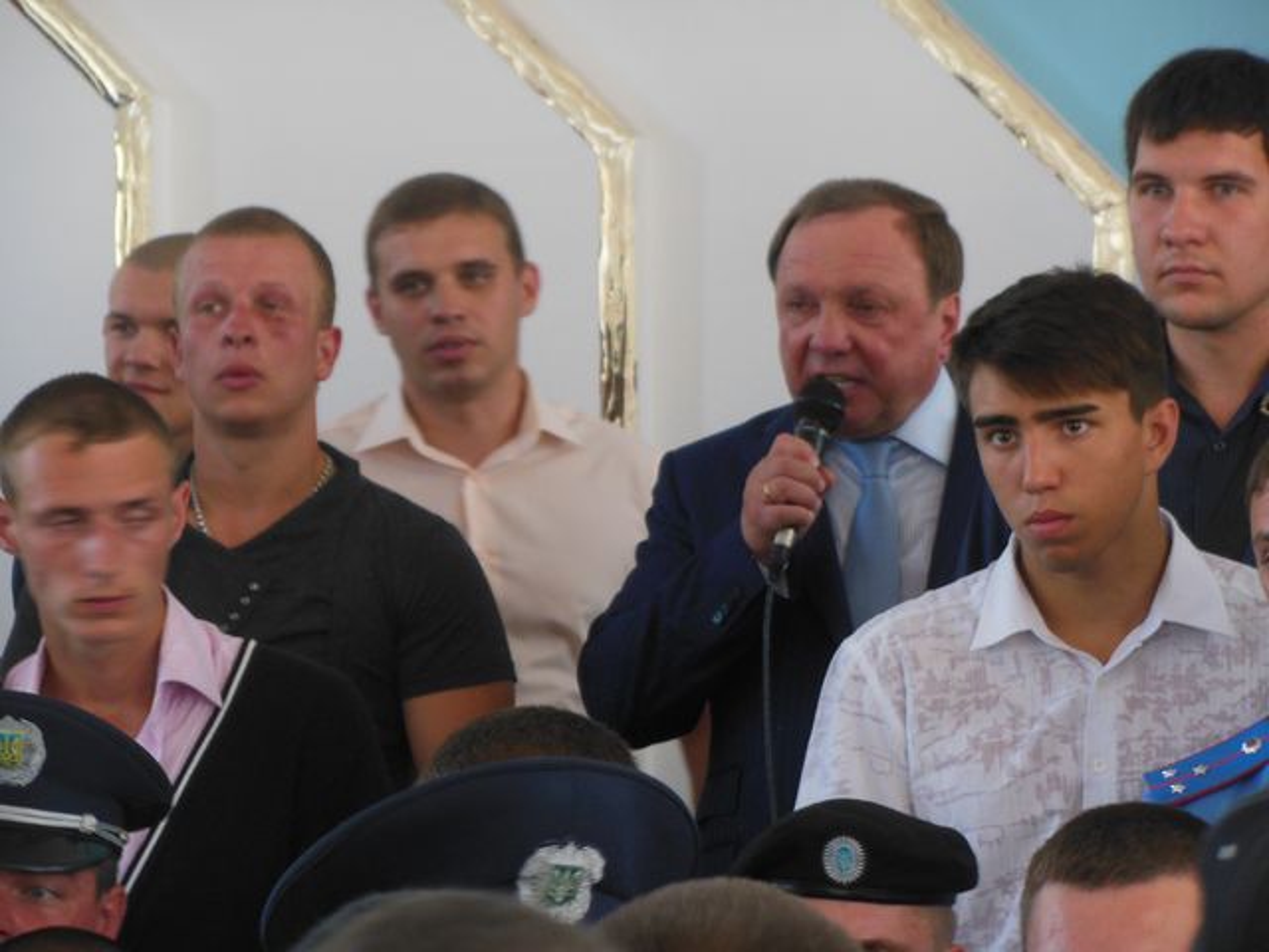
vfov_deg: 5.8
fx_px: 9348
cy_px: 476
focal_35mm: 255
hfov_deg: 7.8
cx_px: 634
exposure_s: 1/20
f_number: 5.9
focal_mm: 45.4
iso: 400
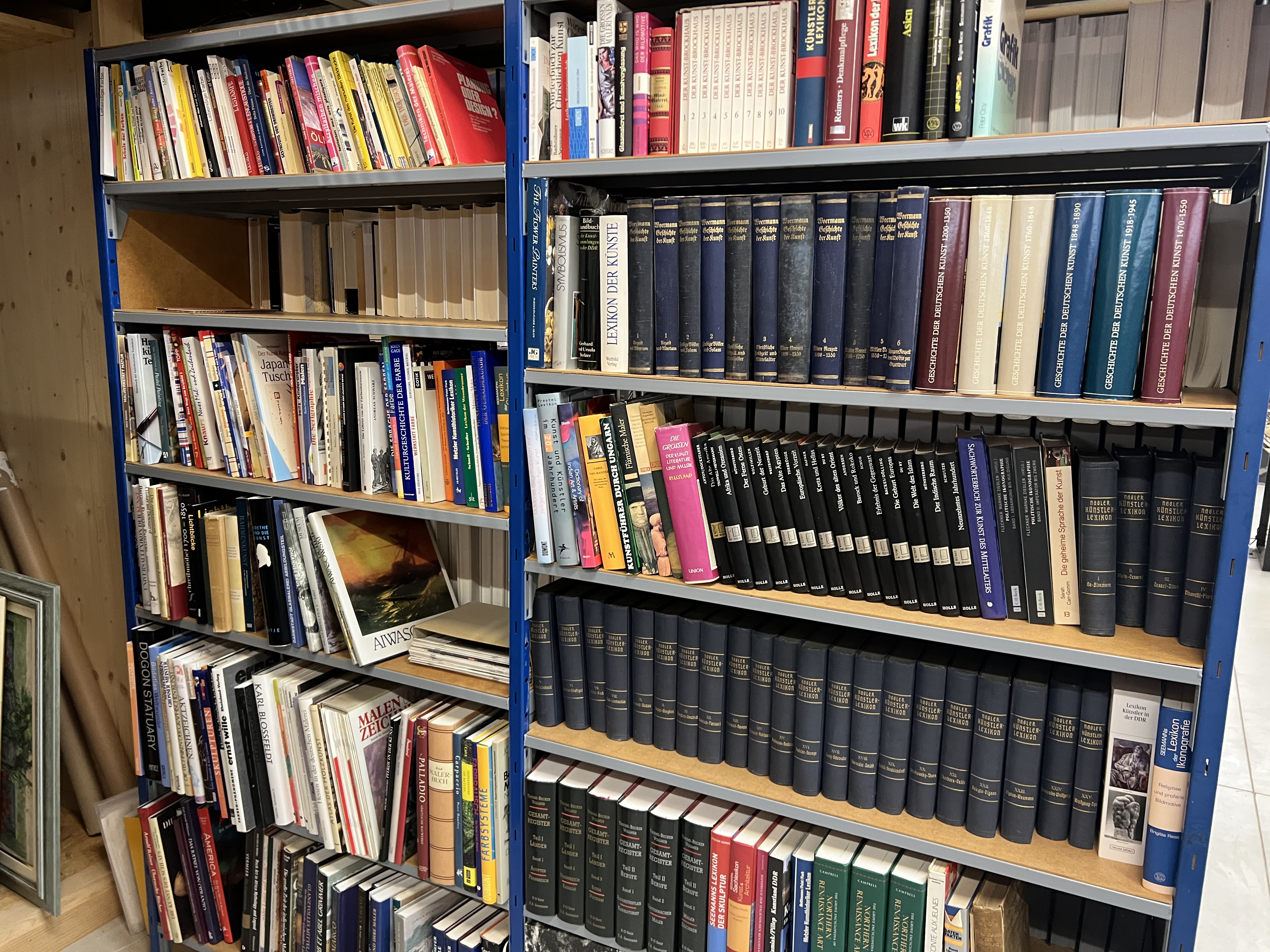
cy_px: 476
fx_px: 954
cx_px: 635
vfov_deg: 53.1
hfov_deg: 67.3
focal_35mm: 26
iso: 250
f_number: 1.5
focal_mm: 5.7
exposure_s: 1/50
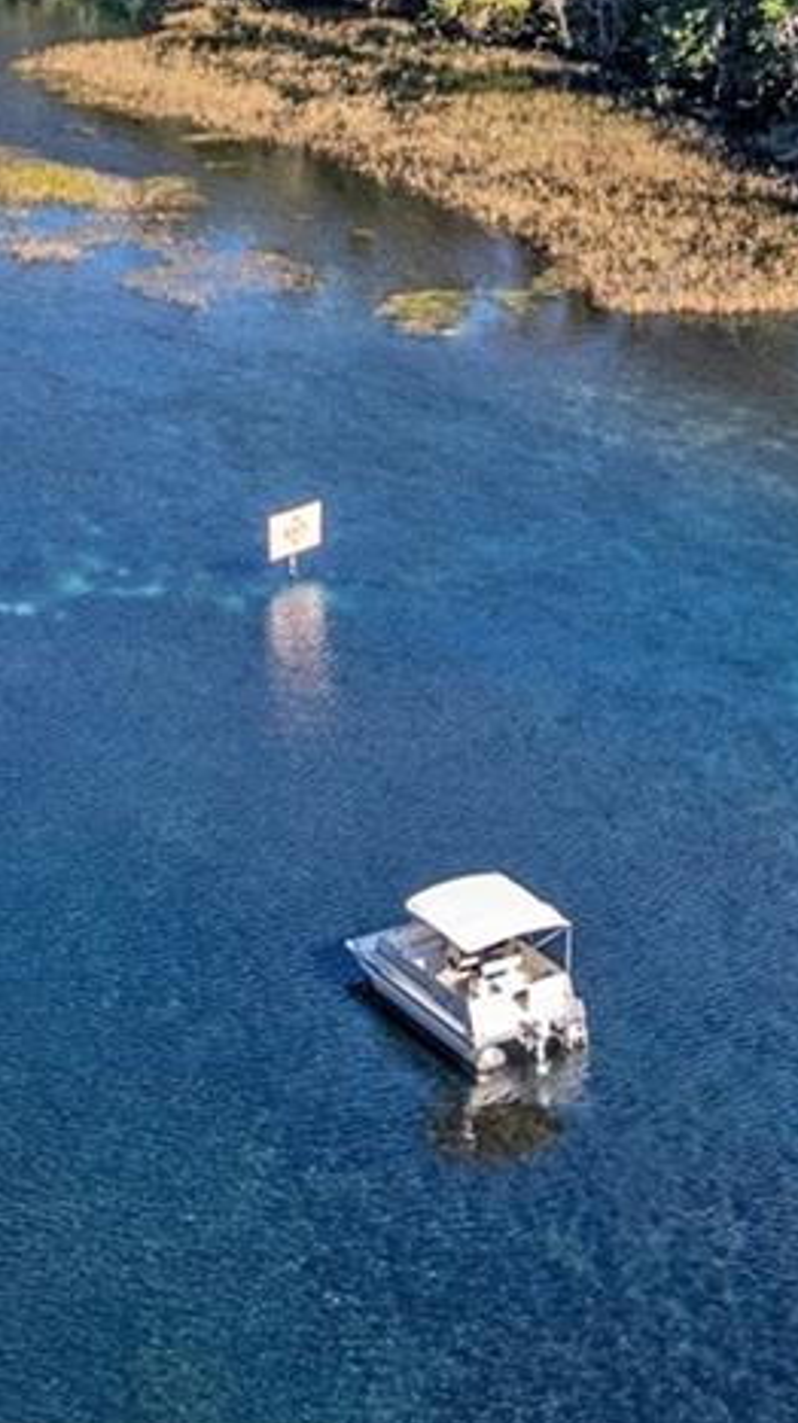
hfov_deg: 15.3
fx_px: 2978
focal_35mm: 79
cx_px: 387
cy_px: 288
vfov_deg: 26.4
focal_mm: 8.38
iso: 100
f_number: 2.8
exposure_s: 1/1500
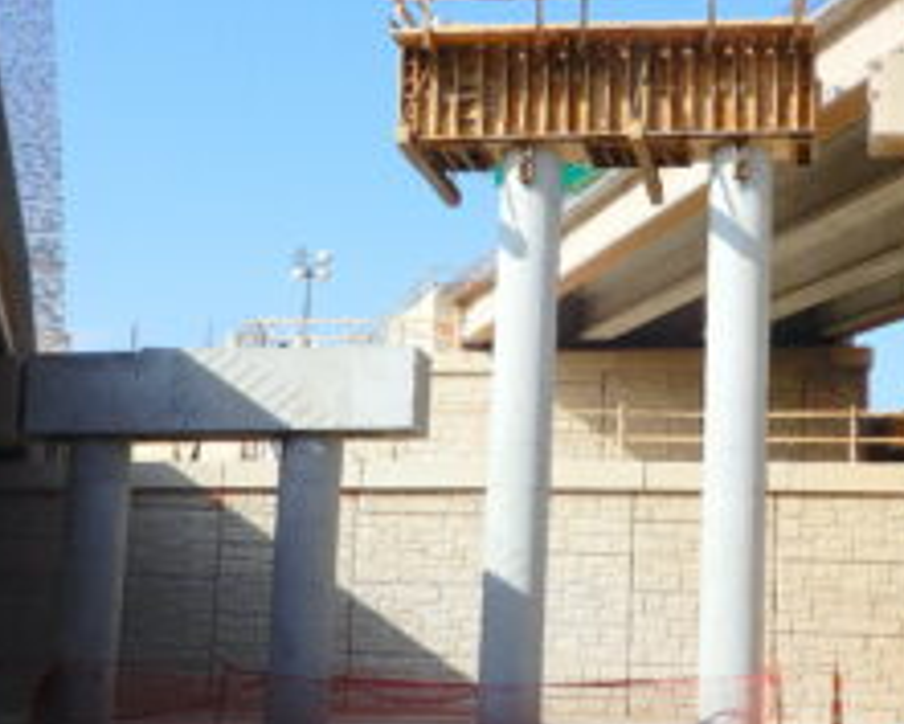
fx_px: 1793
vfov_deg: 22.8
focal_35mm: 67
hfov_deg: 28.1
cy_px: 340
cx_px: 601
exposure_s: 1/800
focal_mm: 6.8
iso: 80
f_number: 4
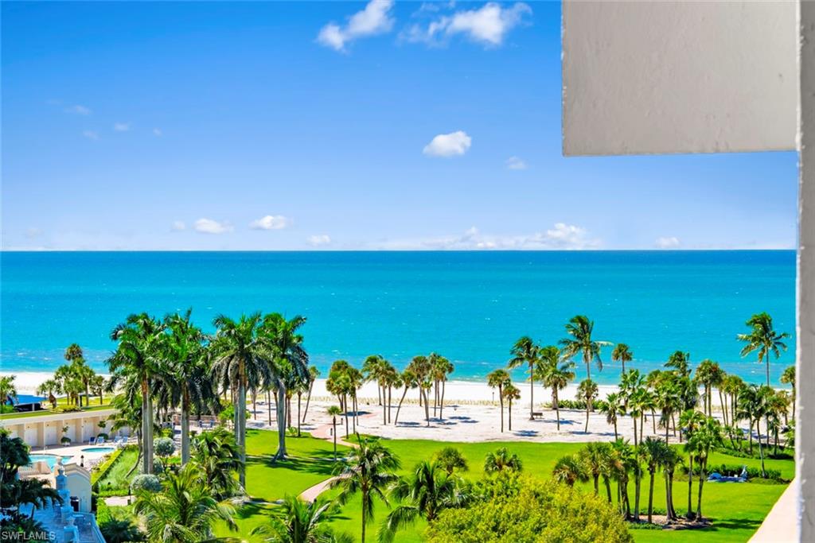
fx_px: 1585
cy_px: 272
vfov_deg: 19.5
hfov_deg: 28.8
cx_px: 408
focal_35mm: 70
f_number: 9
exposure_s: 1/160
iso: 100
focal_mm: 70
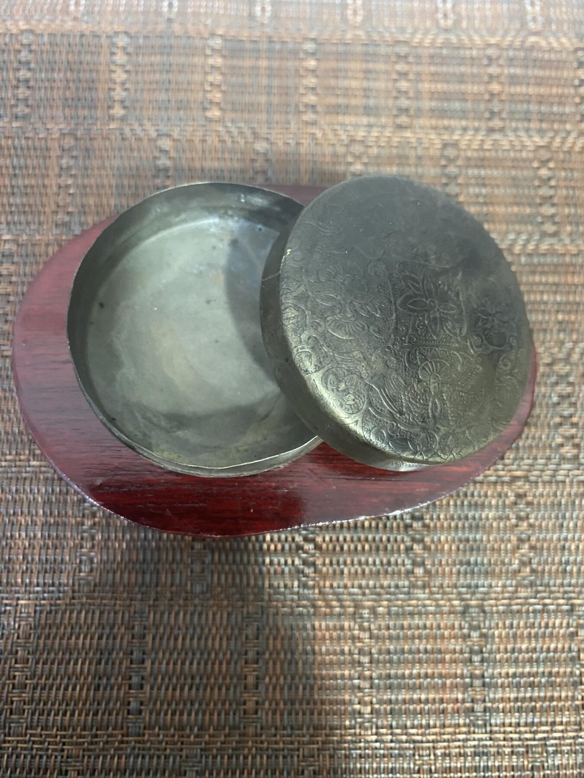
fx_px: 585
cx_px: 292
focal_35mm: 26
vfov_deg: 67.3
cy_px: 389
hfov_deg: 53.1
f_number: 1.8
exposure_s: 1/25
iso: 500
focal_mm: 4.25
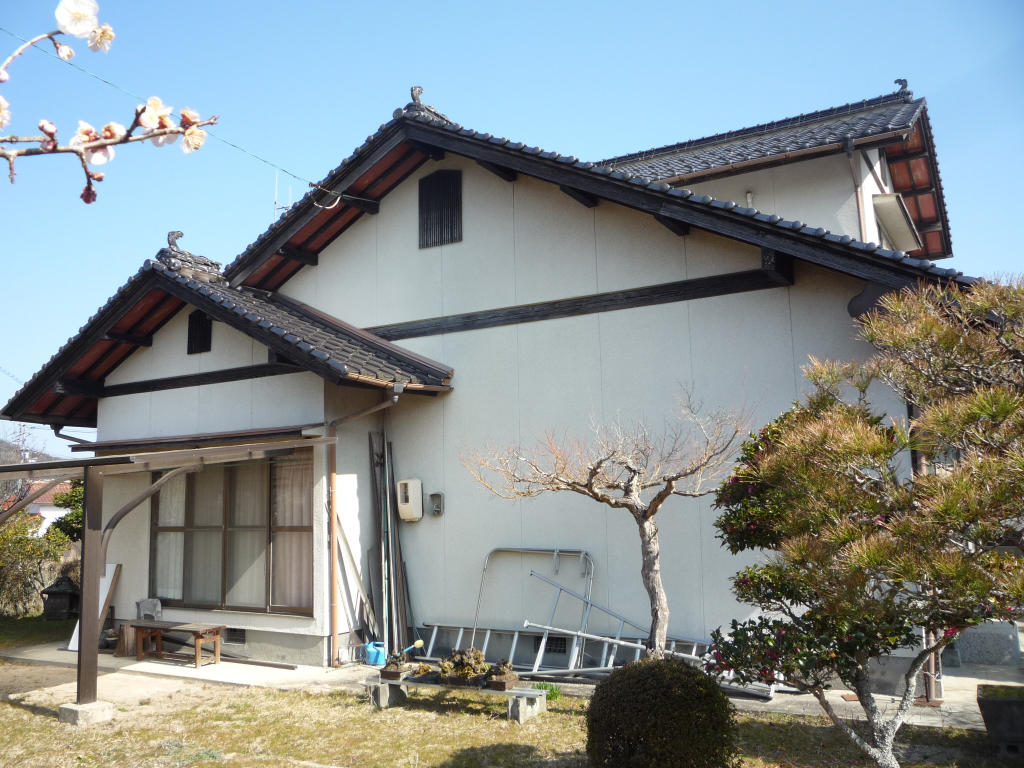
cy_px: 384
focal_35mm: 30
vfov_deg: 46.8
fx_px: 887
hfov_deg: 60.0
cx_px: 512
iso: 100
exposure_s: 1/250
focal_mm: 5.2
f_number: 4
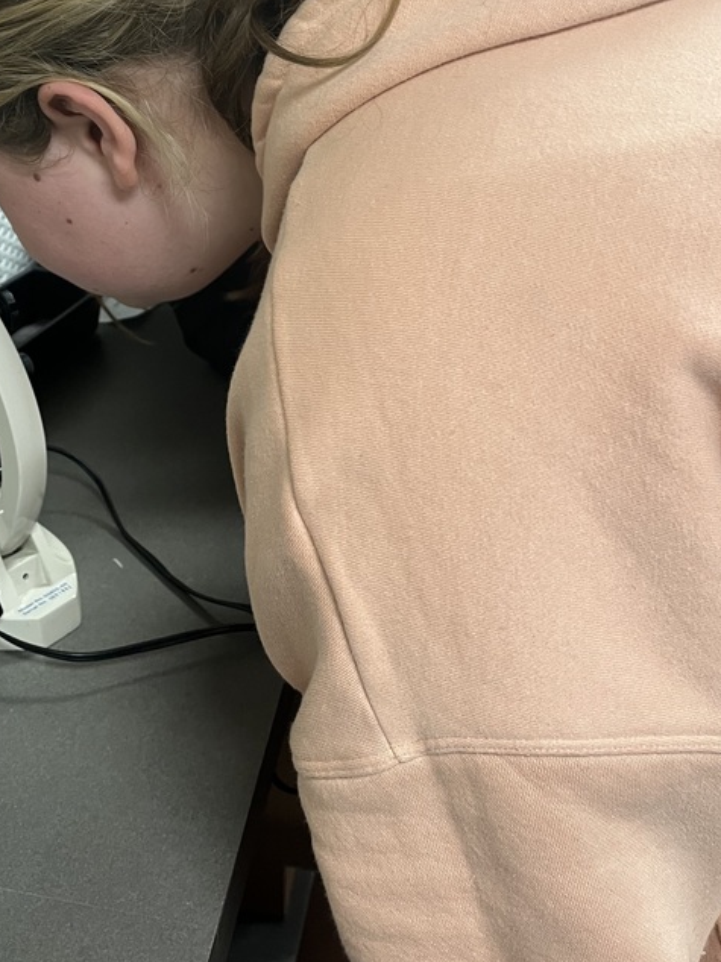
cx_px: 223
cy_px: 338
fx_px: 1167
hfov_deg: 33.9
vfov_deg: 44.3
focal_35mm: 42
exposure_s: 1/60
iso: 160
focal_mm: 5.1
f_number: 1.6
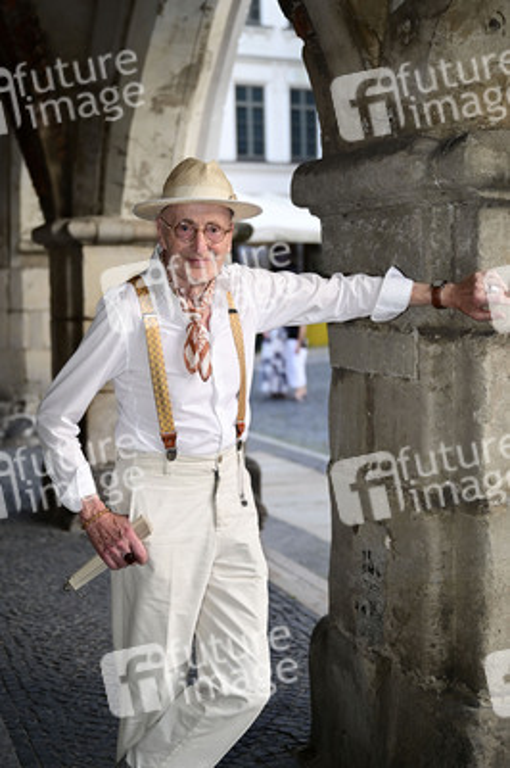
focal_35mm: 53
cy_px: 384
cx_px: 255
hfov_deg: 25.5
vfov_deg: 37.5
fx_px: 1128
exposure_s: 1/200
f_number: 2.8
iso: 800
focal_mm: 53
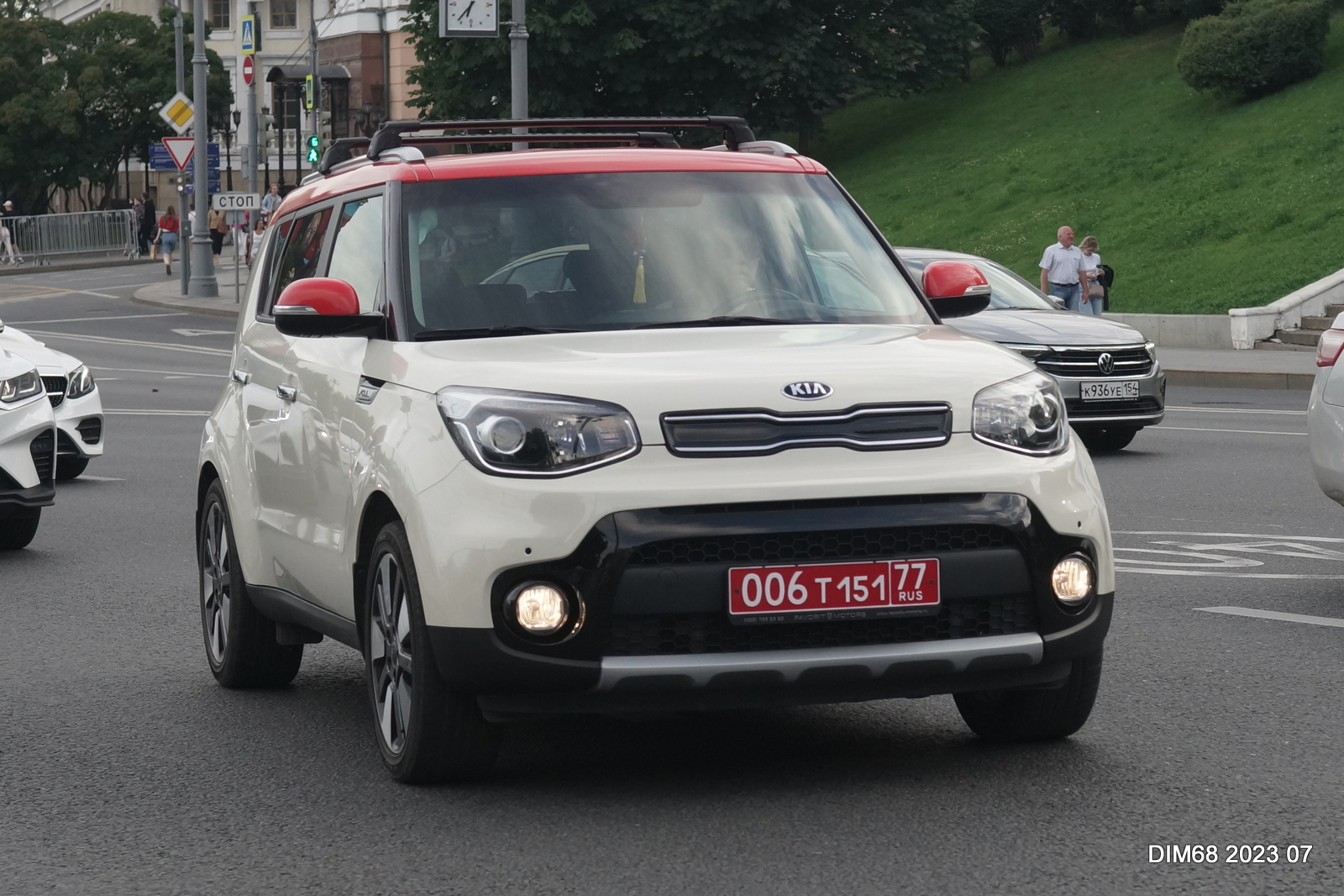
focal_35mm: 50
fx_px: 1866
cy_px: 448
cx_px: 672
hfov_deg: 39.6
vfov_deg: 27.0
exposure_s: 1/800
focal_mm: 50
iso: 640
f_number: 5.6
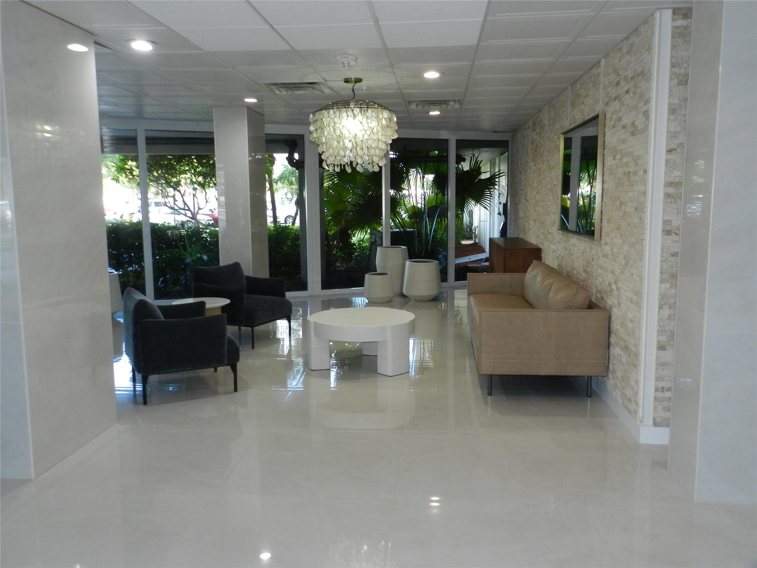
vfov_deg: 49.7
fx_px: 612
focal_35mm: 28
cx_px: 378
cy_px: 284
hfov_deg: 63.4
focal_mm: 5
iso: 200
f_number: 3.6
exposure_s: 1/30
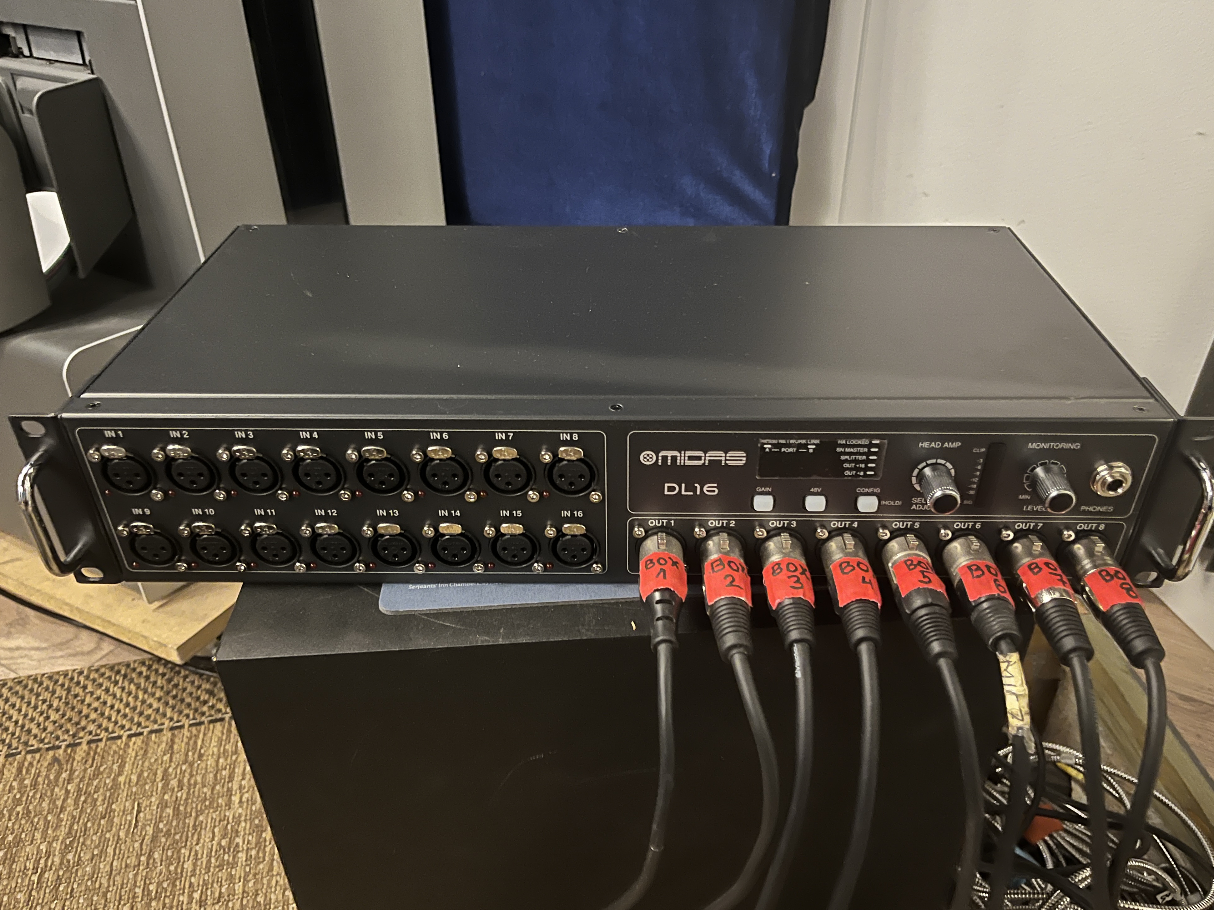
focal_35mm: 27
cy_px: 454
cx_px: 623
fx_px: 947
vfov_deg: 51.4
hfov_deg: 65.3
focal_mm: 5.1
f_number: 1.6
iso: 1000
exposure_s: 1/20
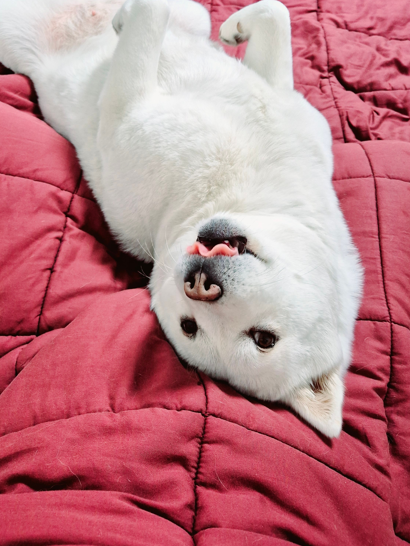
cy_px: 195
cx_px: 171
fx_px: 490
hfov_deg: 45.3
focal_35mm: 31
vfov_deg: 57.4
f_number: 1.8
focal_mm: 5.4
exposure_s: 1/120
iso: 640
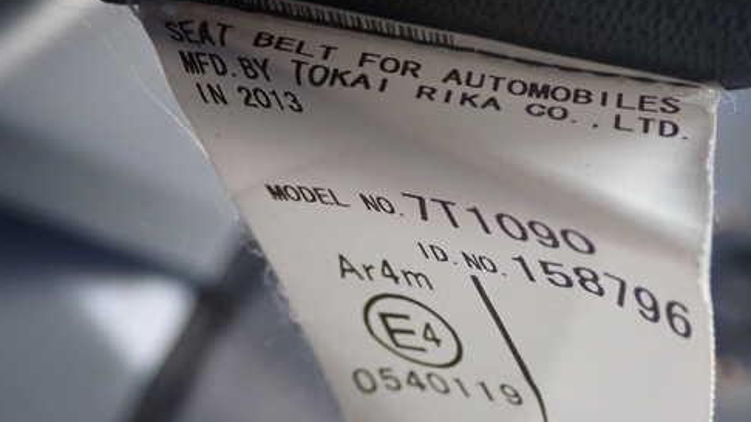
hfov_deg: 27.2
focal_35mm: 78
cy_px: 252
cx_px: 431
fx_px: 1553
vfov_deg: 15.5
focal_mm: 10.35
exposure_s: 1/60
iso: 320
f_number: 3.5
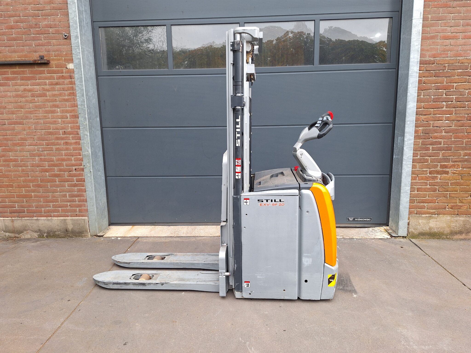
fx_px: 313
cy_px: 176
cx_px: 236
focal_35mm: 23
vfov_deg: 58.9
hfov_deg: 73.9
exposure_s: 1/50
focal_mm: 5.54
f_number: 1.8
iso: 64
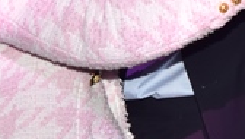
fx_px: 1685
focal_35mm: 259
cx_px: 150
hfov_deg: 8.3
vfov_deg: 4.6
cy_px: -135
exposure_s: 1/200
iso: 400
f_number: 5
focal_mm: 52
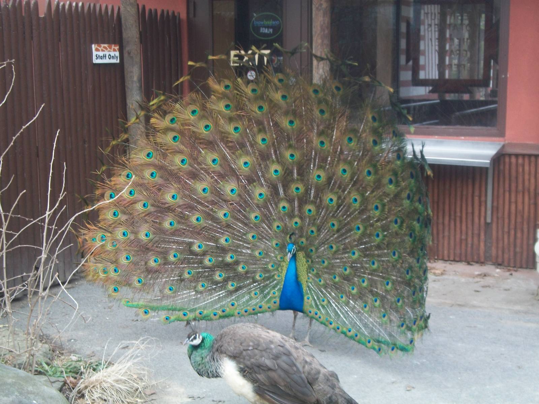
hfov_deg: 31.2
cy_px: 202
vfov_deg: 23.7
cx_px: 270
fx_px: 965
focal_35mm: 62
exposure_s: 1/80
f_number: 4.1
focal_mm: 11
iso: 80
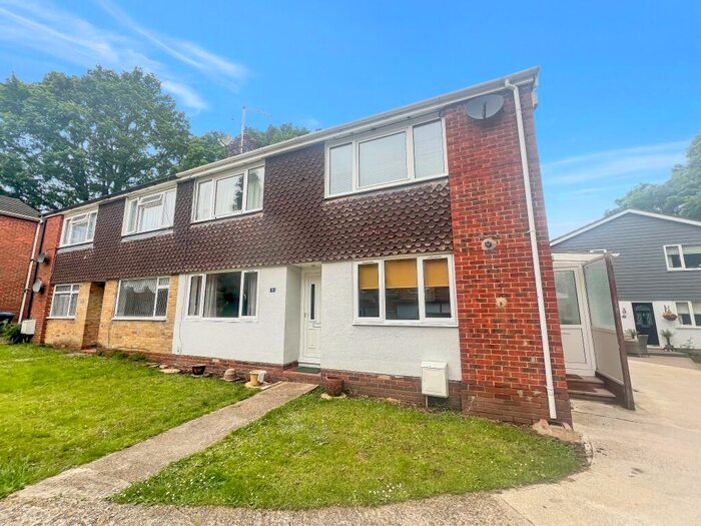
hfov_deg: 106.2
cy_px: 263
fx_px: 263
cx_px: 350
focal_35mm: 13
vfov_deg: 89.9
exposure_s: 1/270
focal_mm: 1.57
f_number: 1.8
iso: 32
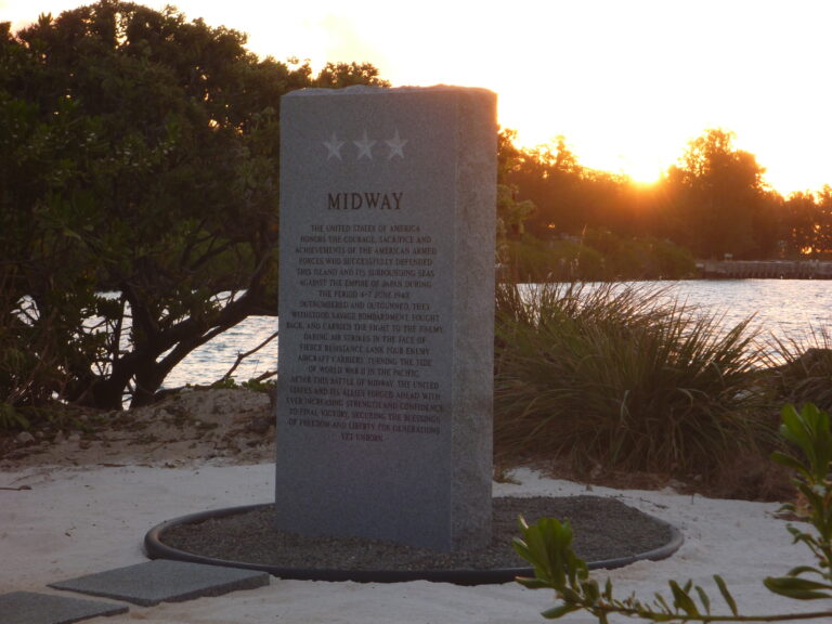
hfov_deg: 16.4
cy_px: 312
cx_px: 416
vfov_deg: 12.3
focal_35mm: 120
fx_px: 2884
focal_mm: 21.3
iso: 80
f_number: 5.8
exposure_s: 1/20
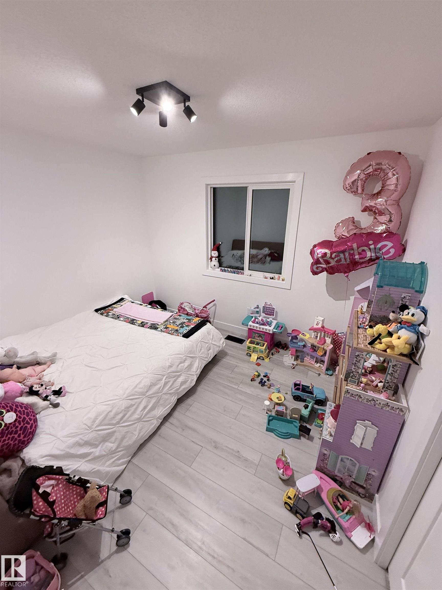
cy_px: 295
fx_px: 238
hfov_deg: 85.7
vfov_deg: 102.1
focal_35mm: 14
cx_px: 221
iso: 320
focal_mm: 2.22
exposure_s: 1/120
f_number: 2.2
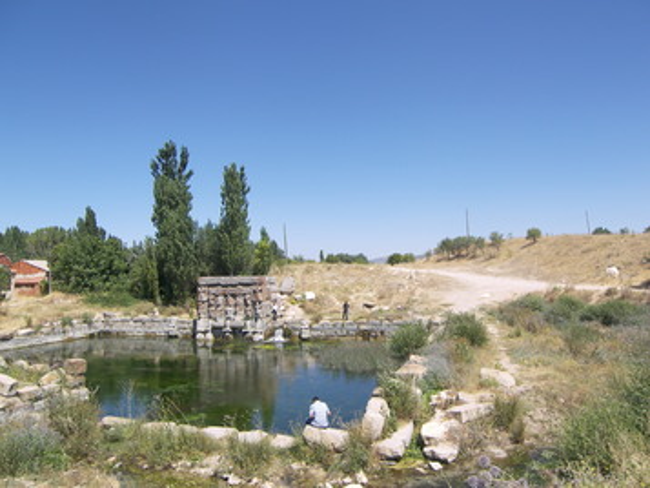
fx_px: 526
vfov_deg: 49.8
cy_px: 244
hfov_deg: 63.4
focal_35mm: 28
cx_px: 325
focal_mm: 5.8
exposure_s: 1/800
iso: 50
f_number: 2.8
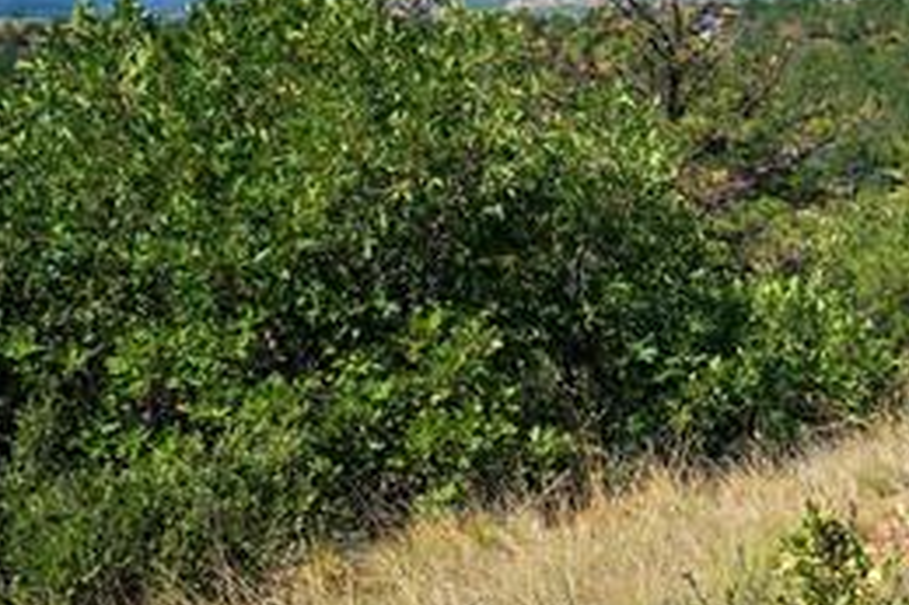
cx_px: 1080
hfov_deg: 22.0
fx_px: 2170
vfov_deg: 15.8
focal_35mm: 86
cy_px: 136
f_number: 6.3
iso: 320
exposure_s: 1/800
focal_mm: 35
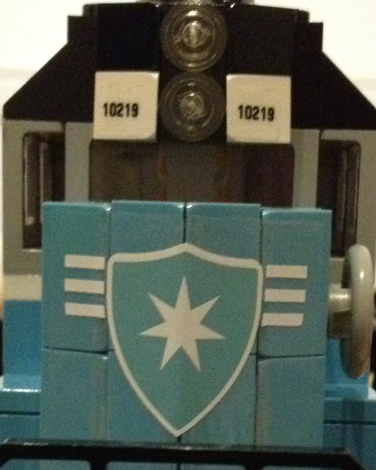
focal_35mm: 100
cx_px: 199
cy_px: 433
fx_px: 1391
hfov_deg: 15.4
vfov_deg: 18.8
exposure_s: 1/15
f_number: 2.4
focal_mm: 4.28
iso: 800
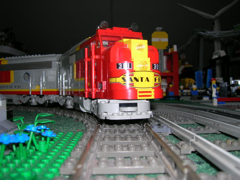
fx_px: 250
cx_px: 120
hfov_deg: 51.4
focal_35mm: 36
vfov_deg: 39.7
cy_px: 90
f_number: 2.9
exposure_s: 1/60.1
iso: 50
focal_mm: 6
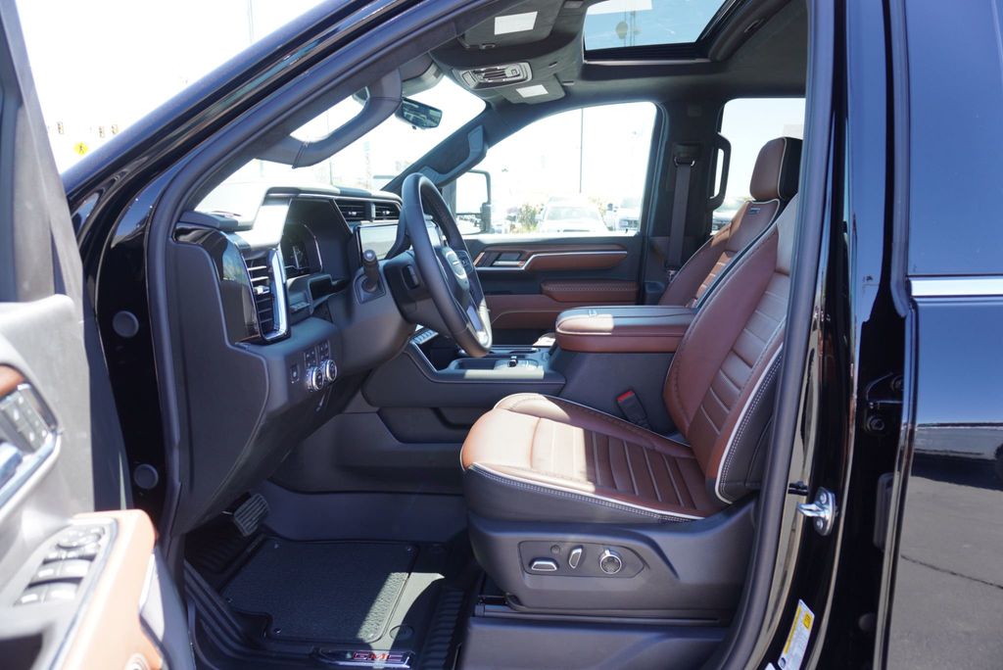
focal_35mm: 24
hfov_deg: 73.7
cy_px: 335
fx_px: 669
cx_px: 502
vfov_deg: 53.2
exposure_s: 1/60
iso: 100
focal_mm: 16
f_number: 4
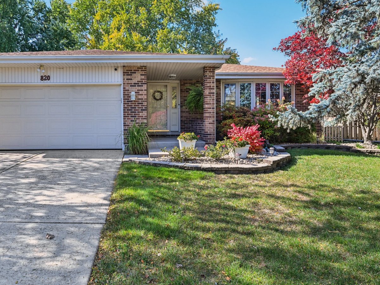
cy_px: 129
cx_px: 145
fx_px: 285
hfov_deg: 66.4
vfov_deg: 53.0
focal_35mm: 26
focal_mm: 20
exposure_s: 1/320
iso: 800
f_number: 8
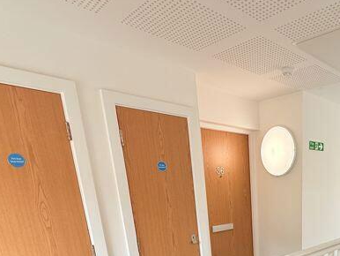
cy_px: 261
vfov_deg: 41.4
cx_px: 292
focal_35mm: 29
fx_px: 285
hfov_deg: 55.3
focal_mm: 2.22
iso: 80
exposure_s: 1/99
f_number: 2.2
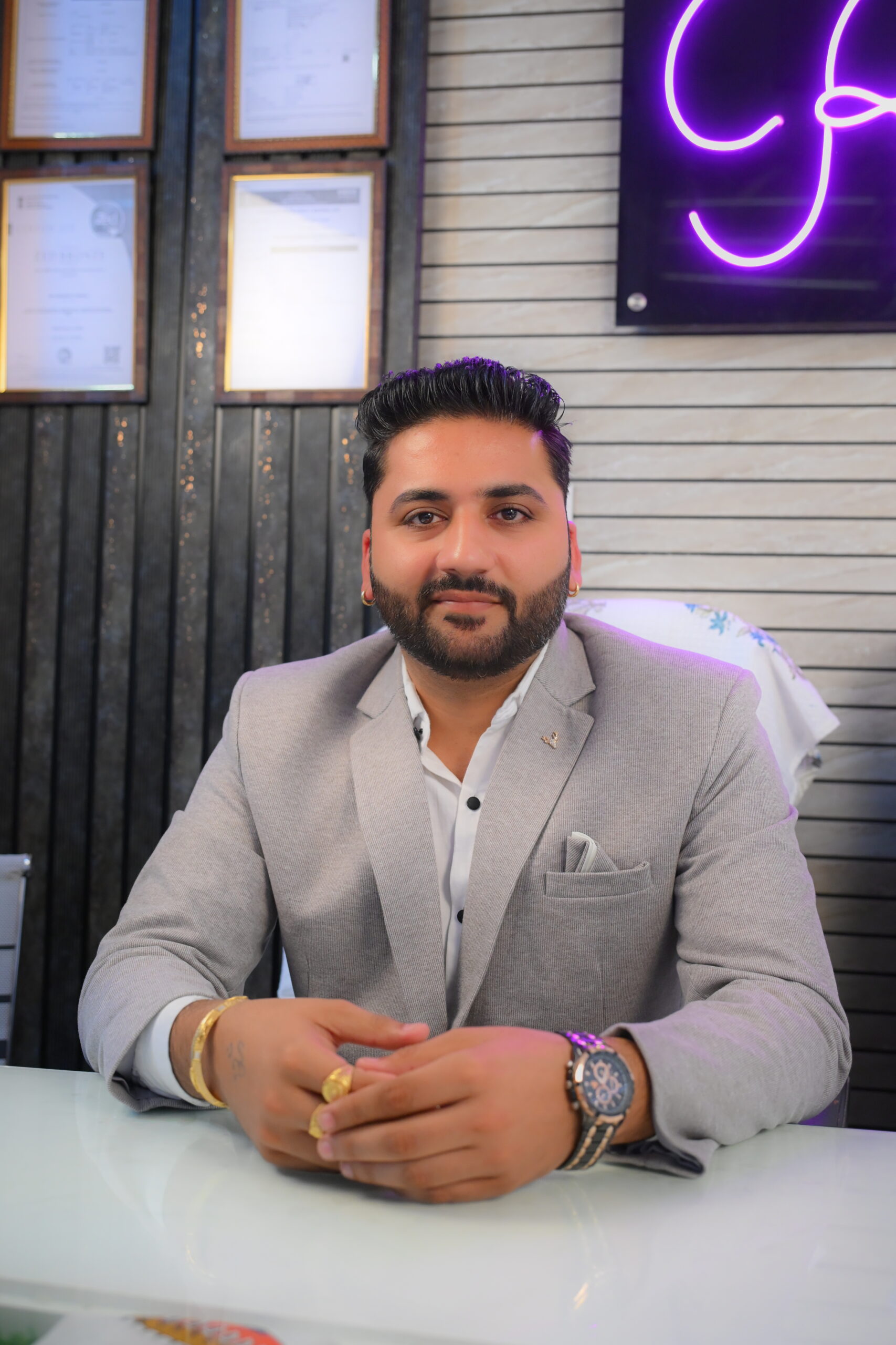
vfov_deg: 48.5
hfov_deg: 33.4
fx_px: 1493
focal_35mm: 40
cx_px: 448
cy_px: 672
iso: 3200
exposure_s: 1/200
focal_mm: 40
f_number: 4
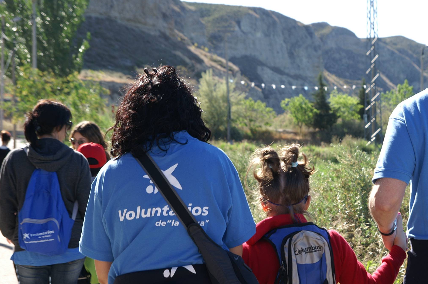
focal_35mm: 112
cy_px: 157
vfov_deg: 12.2
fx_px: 1330
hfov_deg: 18.2
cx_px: 312
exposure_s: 1/250
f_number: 5.6
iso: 100
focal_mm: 50
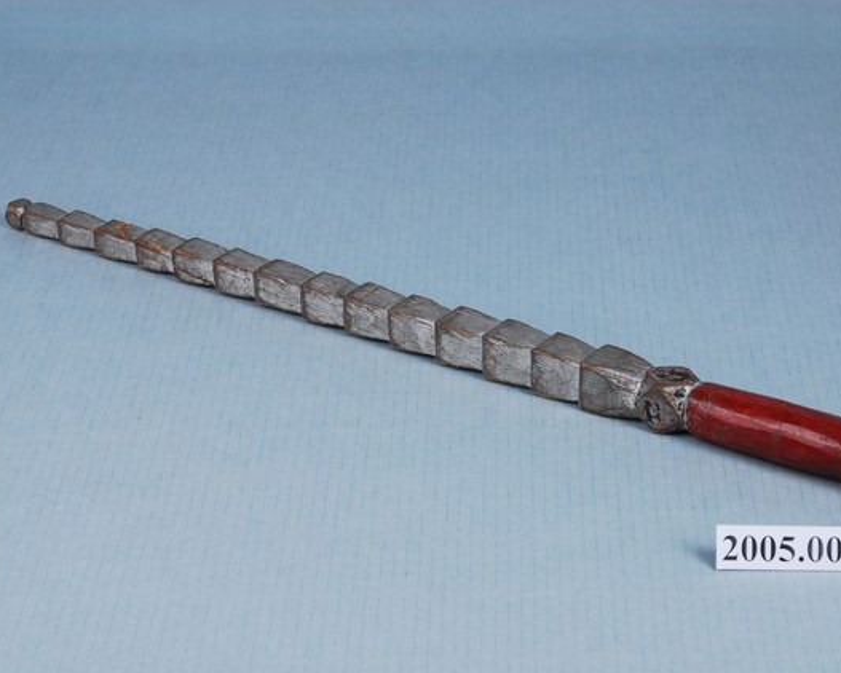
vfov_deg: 14.5
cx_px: 495
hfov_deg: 18.1
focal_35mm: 106
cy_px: 340
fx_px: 2639
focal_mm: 62
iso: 100
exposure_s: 1/160
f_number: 11
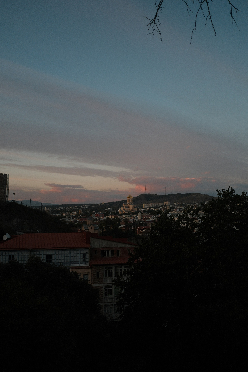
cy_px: 182
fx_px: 372
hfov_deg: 36.9
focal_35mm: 36
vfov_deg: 53.1
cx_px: 126
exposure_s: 1/350
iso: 640
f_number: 2
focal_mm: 23
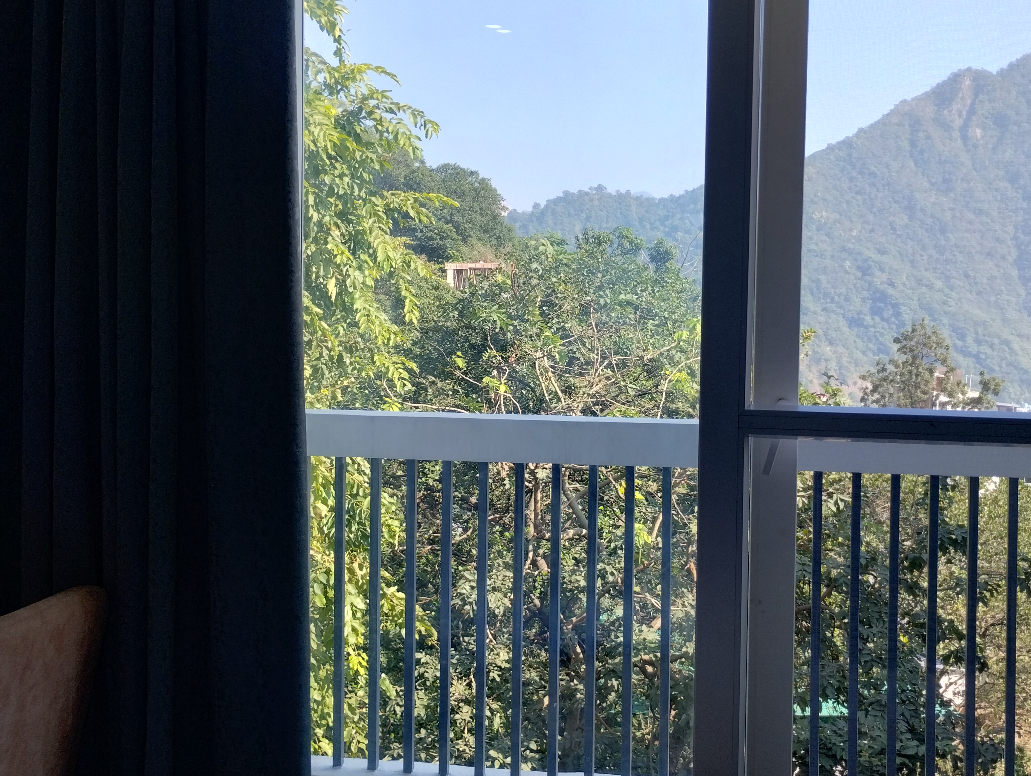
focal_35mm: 40
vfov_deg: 36.0
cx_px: 668
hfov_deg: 46.2
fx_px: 1193
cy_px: 339
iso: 100
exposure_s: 1/188
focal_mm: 4.27
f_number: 1.8
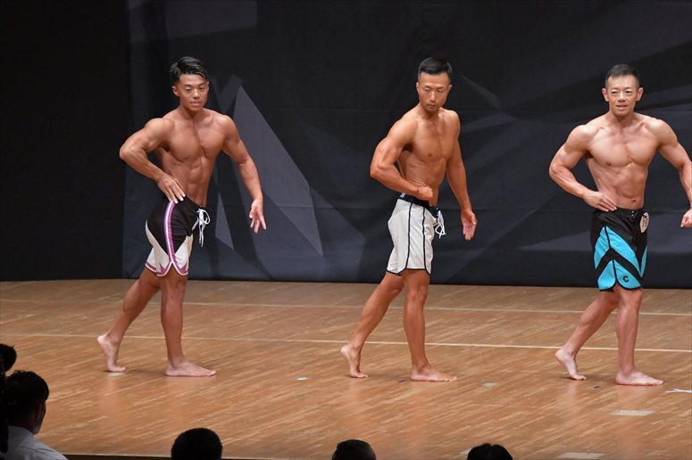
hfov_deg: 8.1
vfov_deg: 5.4
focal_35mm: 255
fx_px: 4899
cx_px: 346
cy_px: 230
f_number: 5.6
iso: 6400
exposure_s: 1/400
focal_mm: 170
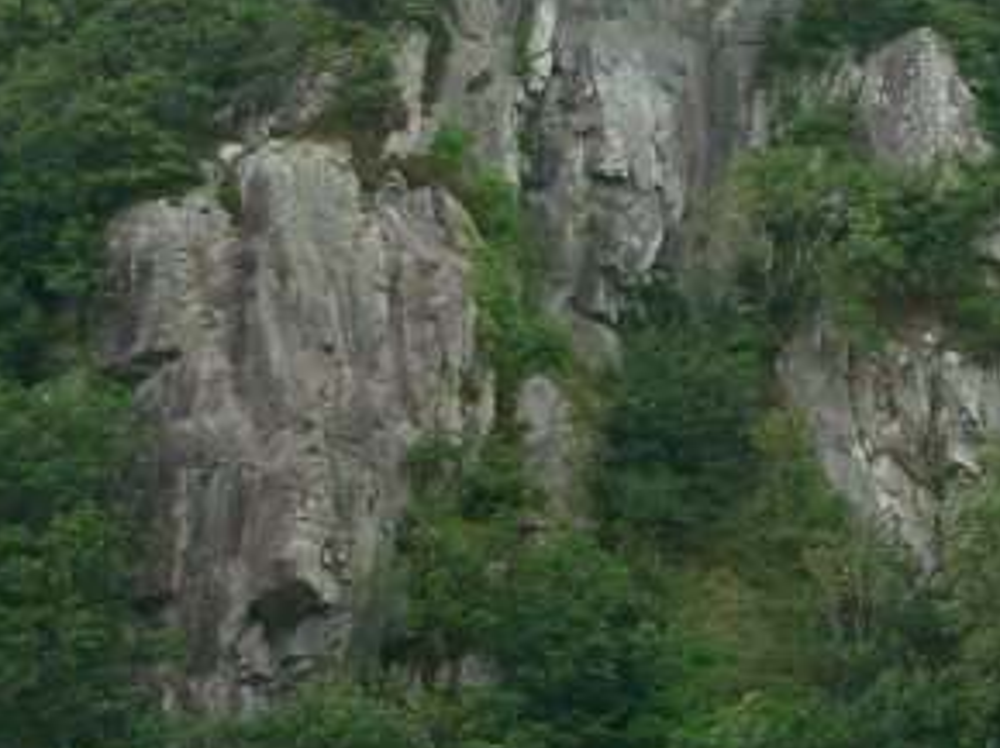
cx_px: 890
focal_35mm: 172
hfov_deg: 11.4
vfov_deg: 8.6
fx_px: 4965
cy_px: 134
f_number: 2.8
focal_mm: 11
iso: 80
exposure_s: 1/160
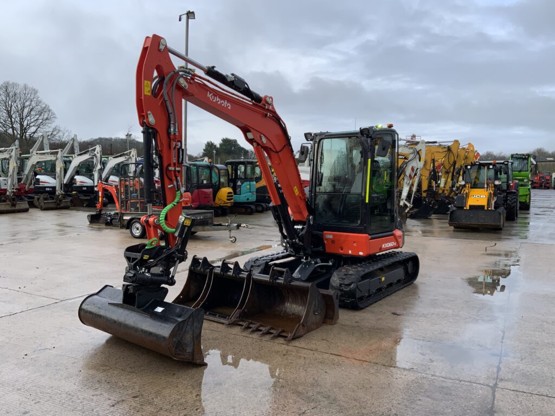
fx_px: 465
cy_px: 208
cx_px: 278
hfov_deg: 61.7
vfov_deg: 48.2
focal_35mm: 29
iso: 16
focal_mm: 3
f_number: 1.8
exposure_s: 1/446
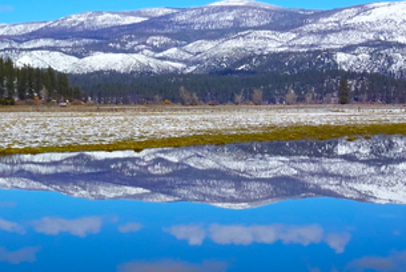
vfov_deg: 14.6
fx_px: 1061
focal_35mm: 94
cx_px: 264
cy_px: 129
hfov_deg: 21.6
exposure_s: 1/1000
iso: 80
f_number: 4.5
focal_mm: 7.53
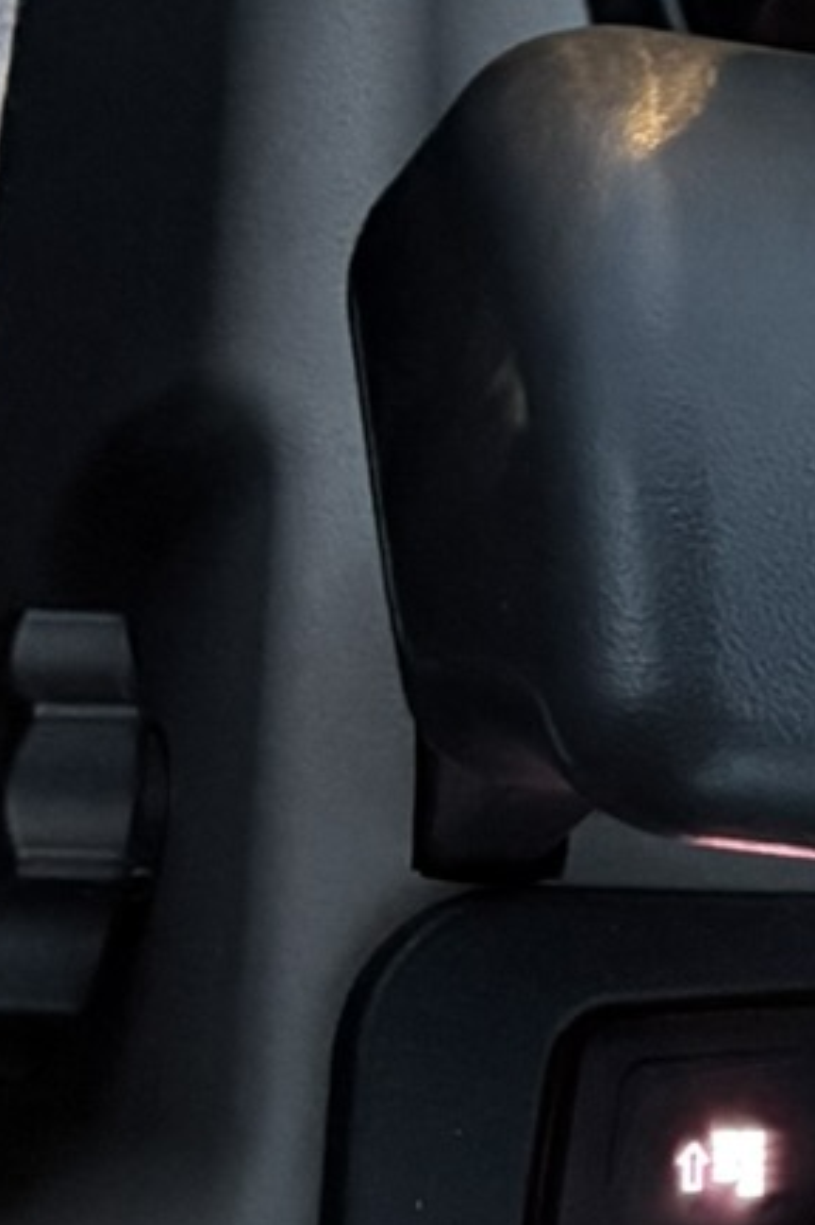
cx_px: 1774
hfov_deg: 9.7
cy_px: -637
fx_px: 4353
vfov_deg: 14.8
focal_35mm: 128
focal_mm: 5.96
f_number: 1.6
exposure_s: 1/30
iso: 800
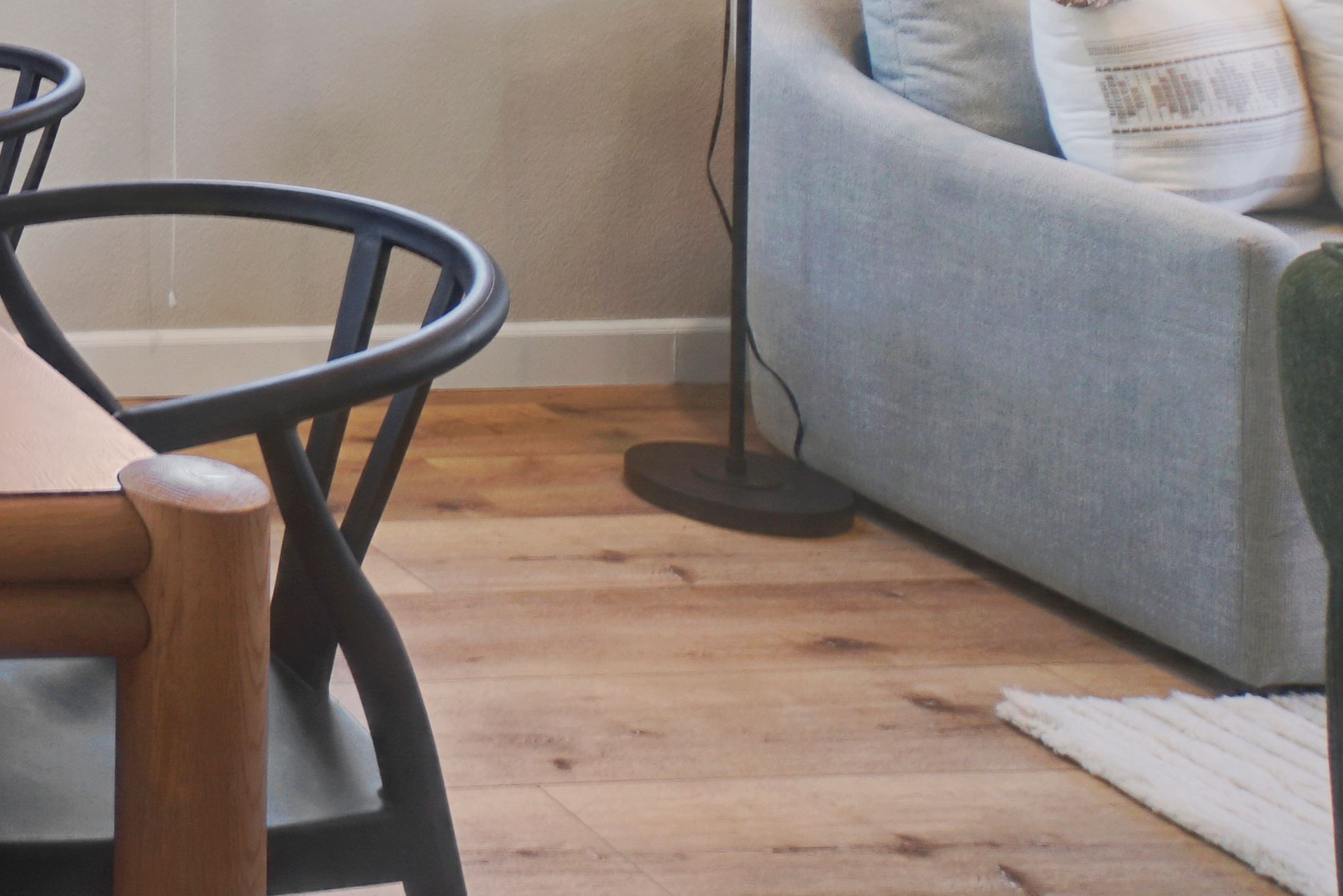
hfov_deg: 27.7
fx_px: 1753
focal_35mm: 47
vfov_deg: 24.8
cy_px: -272
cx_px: -694
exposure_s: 1/3.33
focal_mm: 10
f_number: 9
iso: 125
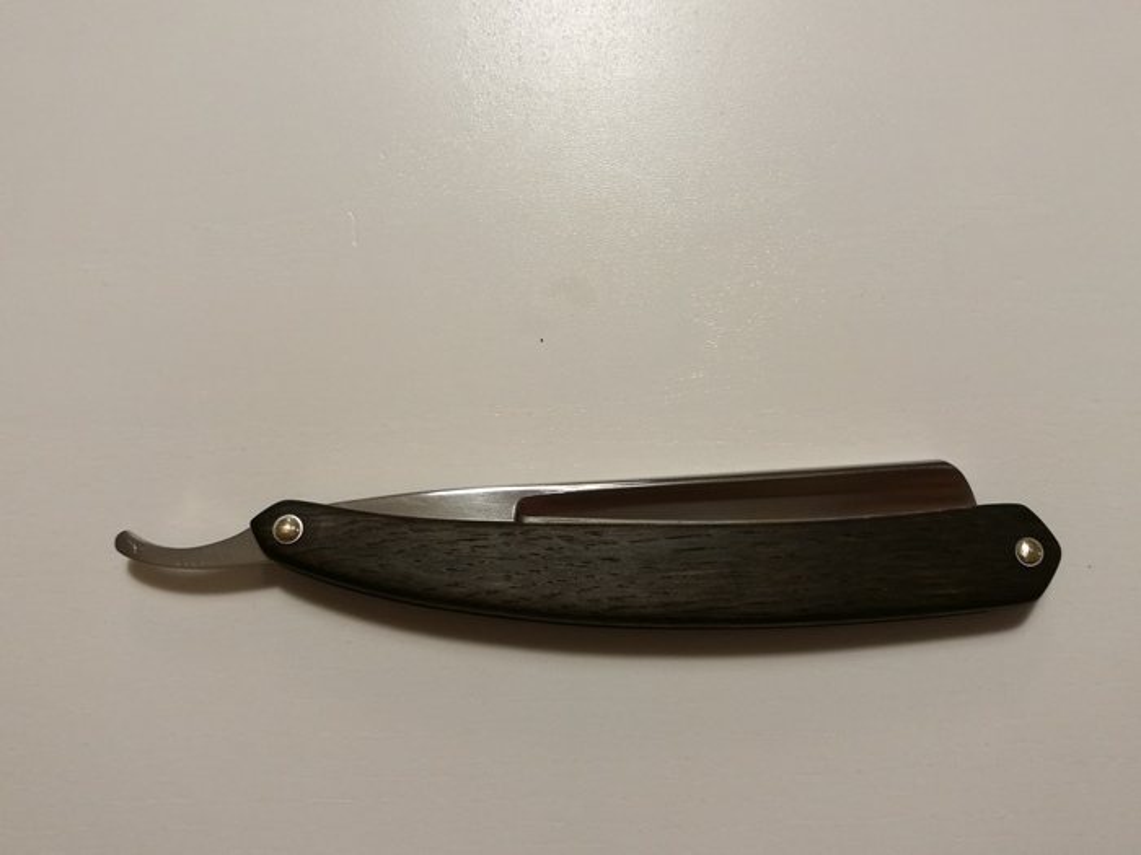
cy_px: 428
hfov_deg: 52.6
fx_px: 1154
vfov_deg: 40.7
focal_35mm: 35
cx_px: 570
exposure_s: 1/33.3
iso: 160
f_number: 2.2
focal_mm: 4.5
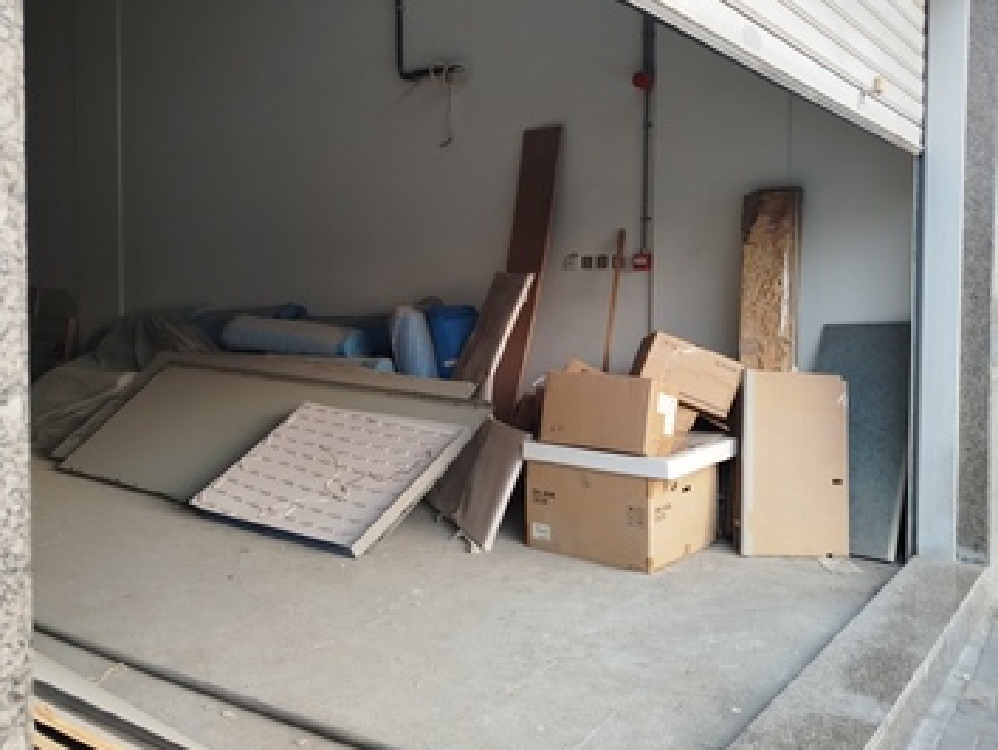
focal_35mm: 31
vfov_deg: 45.4
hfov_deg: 58.3
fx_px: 894
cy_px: 326
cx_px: 481
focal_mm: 5.31
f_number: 1.7
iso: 100
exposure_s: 1/50
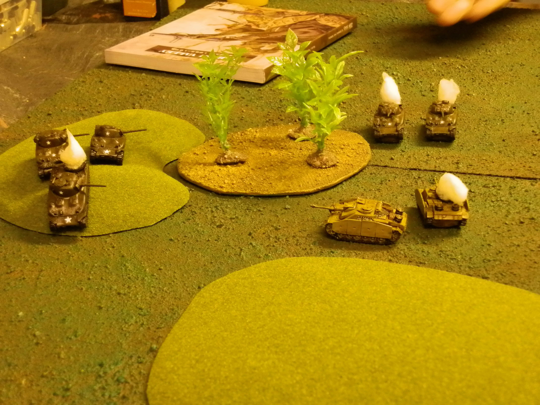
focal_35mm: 68
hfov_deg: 28.6
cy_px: 202
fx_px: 1061
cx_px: 270
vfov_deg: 21.6
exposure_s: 1/8
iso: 400
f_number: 3.8
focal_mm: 12.25
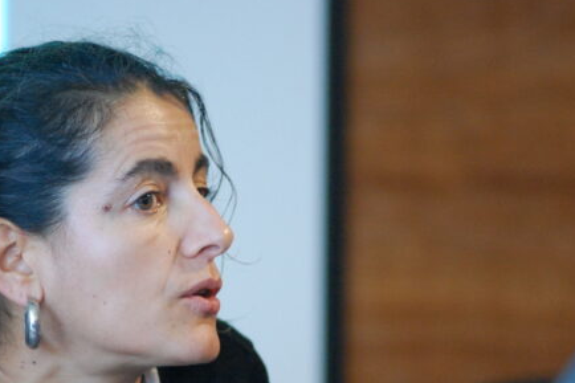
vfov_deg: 3.5
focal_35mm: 398
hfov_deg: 5.2
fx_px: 6354
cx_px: 178
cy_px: 274
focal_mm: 180
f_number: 2.8
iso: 1600
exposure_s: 1/125
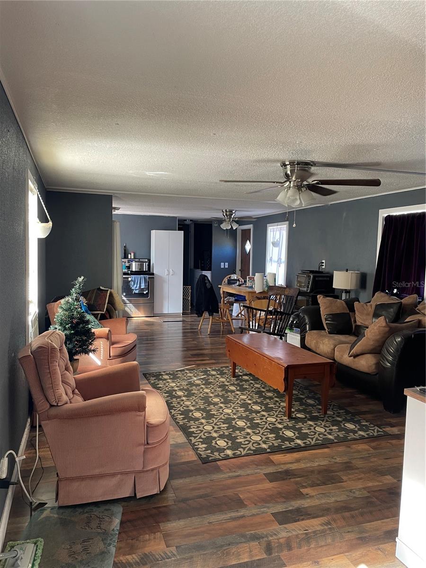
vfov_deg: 67.3
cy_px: 284
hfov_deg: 53.1
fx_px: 427
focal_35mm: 26
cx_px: 213
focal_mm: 4.2
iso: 125
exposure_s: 1/82
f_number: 1.6
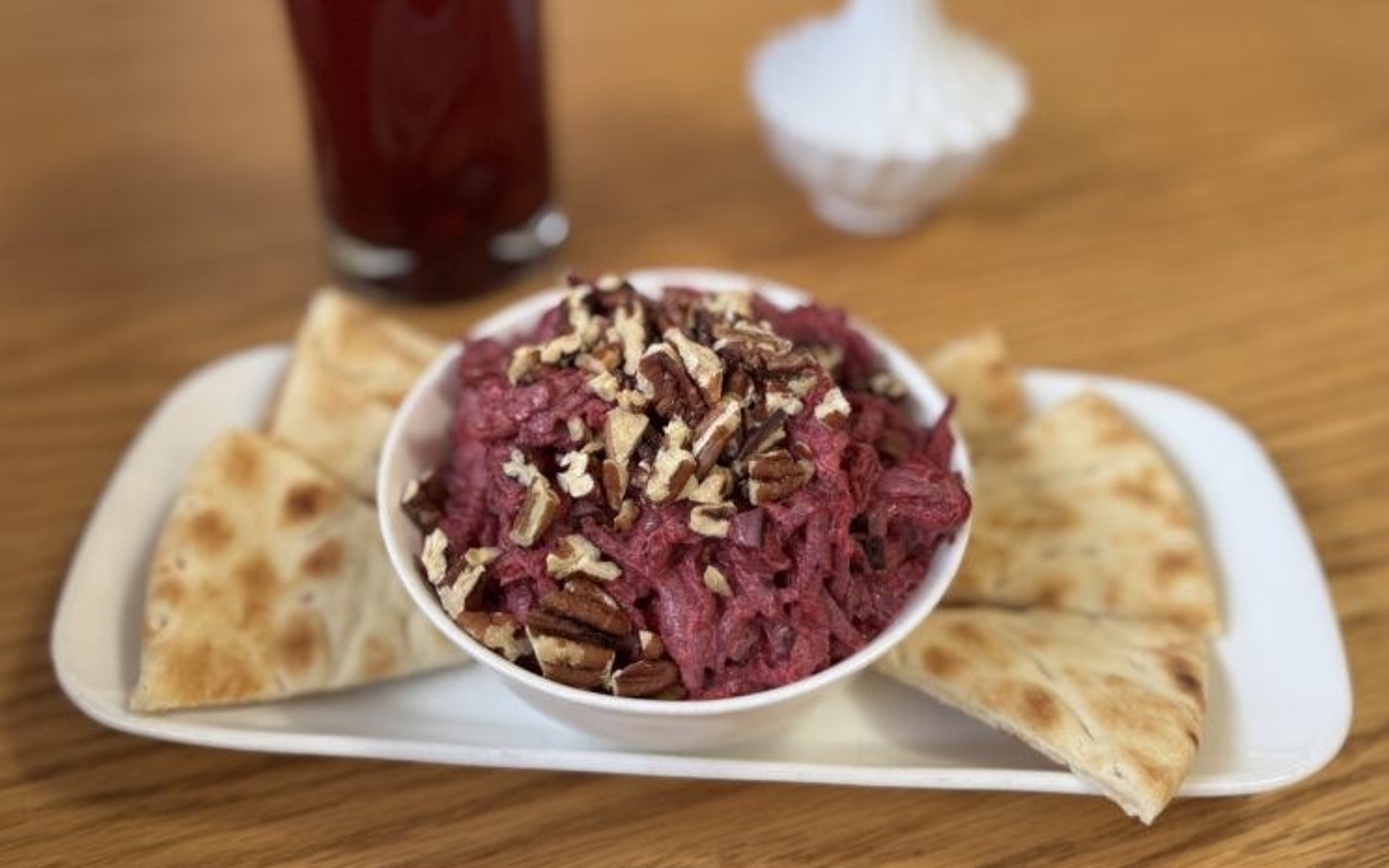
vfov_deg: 35.6
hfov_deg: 55.3
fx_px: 1325
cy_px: 239
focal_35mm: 35
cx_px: 676
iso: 125
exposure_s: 1/120
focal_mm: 6.76
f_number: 1.78
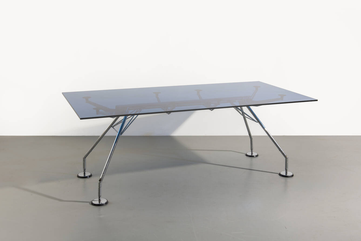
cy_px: 121
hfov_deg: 41.9
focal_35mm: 47
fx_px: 471
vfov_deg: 28.7
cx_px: 187
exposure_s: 1/200
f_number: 14
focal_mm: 45
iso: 100
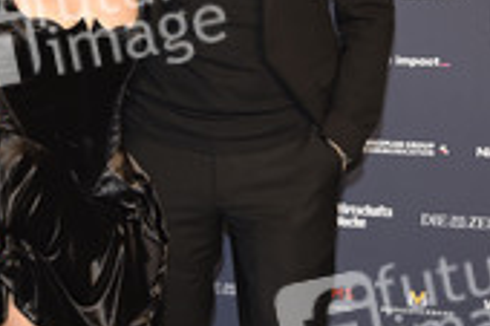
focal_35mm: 113
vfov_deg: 12.1
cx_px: 161
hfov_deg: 18.1
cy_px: 170
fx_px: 1537
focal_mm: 48
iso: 1250
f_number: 7.1
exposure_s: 1/250
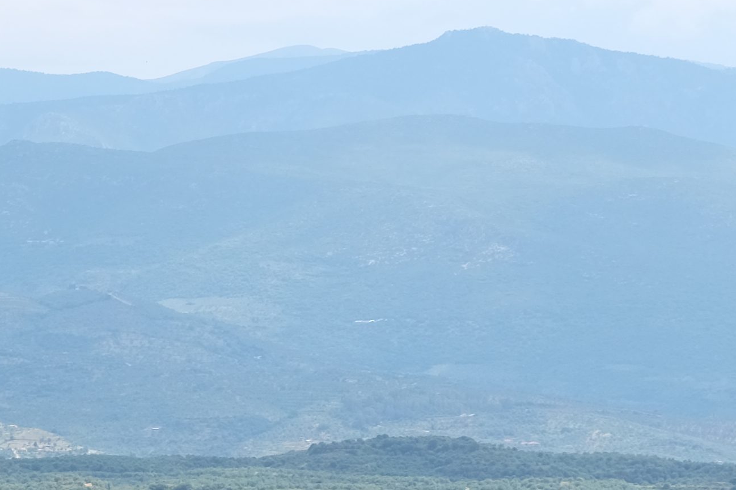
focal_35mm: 283
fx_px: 5785
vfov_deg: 4.8
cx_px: 350
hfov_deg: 7.3
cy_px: 880
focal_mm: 50
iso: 200
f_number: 6.4
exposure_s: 1/350
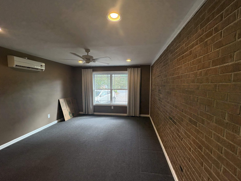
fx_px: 104
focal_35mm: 15
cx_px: 123
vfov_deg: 81.7
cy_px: 96
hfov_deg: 98.2
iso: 200
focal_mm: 2.22
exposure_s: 1/120
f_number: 2.2
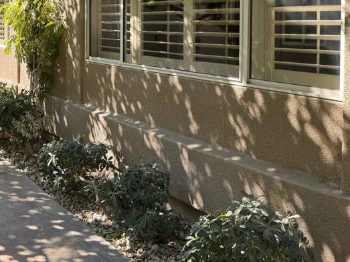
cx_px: 38
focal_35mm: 47
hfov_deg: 37.9
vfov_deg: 29.8
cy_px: 35
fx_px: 475
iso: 80
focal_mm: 6.76
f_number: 1.78
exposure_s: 1/544
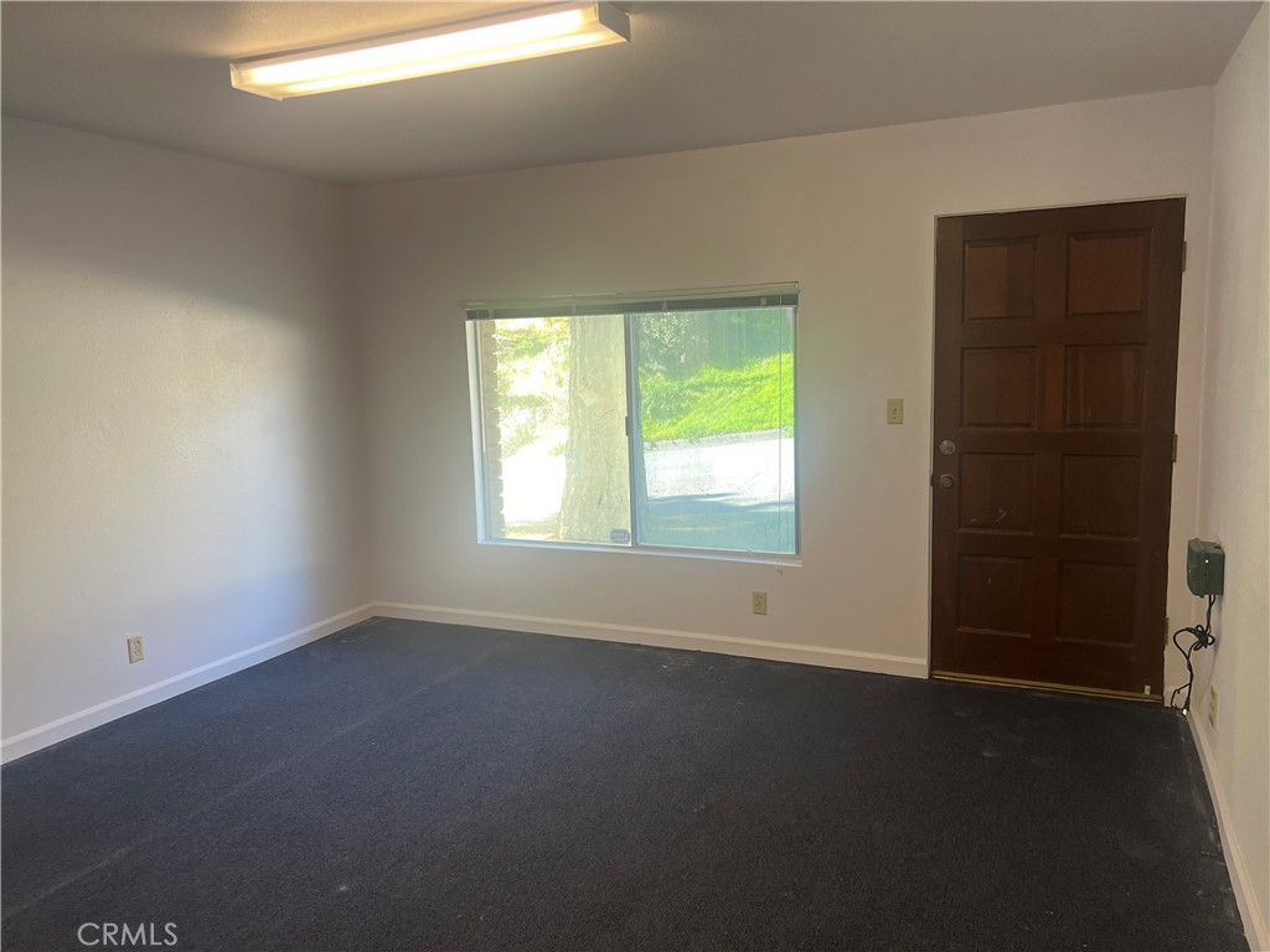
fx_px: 954
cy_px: 476
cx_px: 635
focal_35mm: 26
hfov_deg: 67.3
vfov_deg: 53.1
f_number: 1.5
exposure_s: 1/90
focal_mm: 5.7
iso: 100
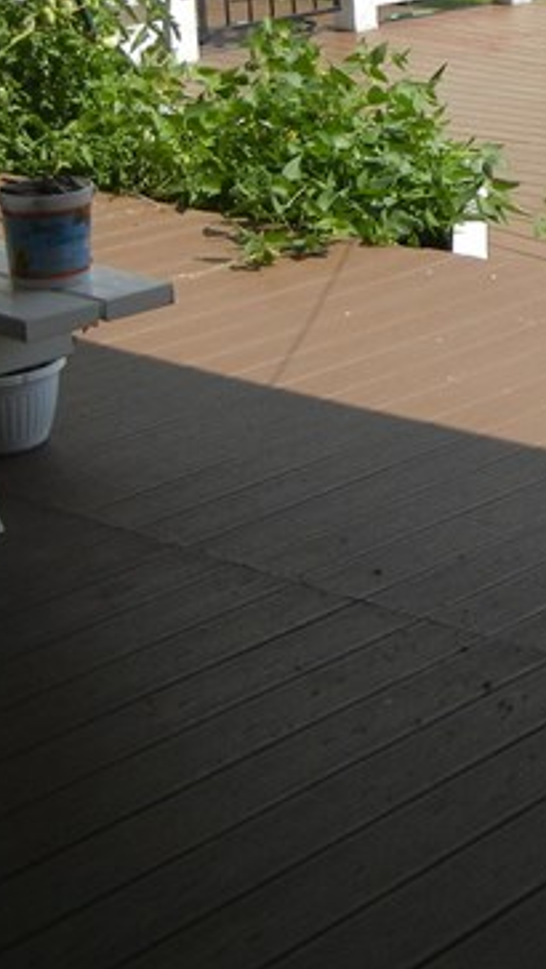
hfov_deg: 12.6
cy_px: 98
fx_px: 2366
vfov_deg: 22.6
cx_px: 775
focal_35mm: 92
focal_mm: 5.4
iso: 160
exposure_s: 1/444
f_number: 7
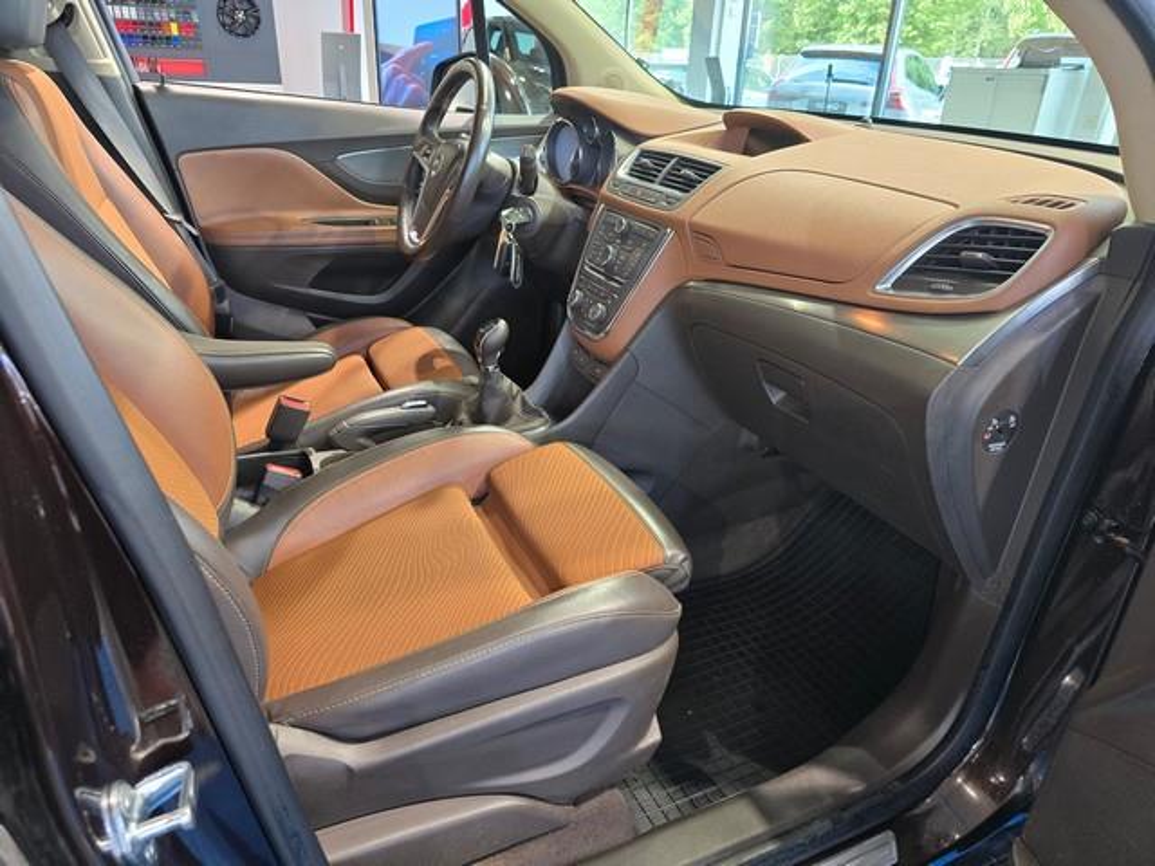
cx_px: 578
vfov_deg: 58.9
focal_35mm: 23
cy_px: 433
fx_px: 767
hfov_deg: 73.9
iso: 250
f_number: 1.7
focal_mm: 6.3
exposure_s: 1/100
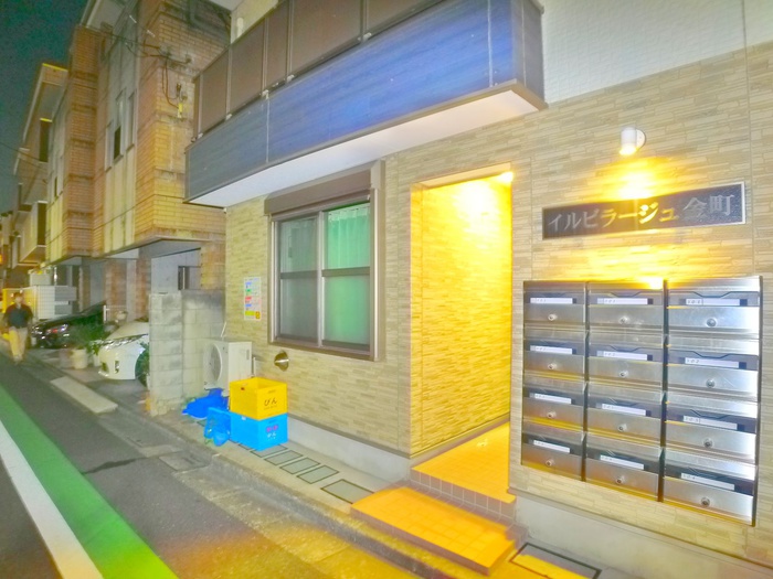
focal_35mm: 24
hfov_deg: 71.6
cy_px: 290
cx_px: 386
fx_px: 536
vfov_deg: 56.8
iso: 400
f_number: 2
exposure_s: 1/3.2
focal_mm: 5.1
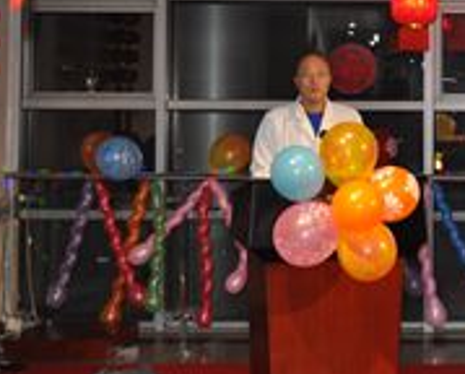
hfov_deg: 25.5
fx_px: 953
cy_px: 30
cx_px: 504
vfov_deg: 21.7
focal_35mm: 69
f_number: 3.8
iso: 400
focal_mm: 21
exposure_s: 1/60
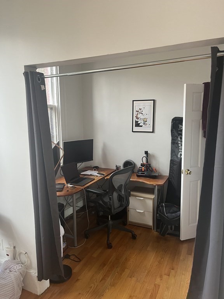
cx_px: 112
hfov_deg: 53.1
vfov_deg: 67.3
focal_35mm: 26
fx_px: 224
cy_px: 150
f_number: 1.6
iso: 125
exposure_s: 1/81
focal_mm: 5.1
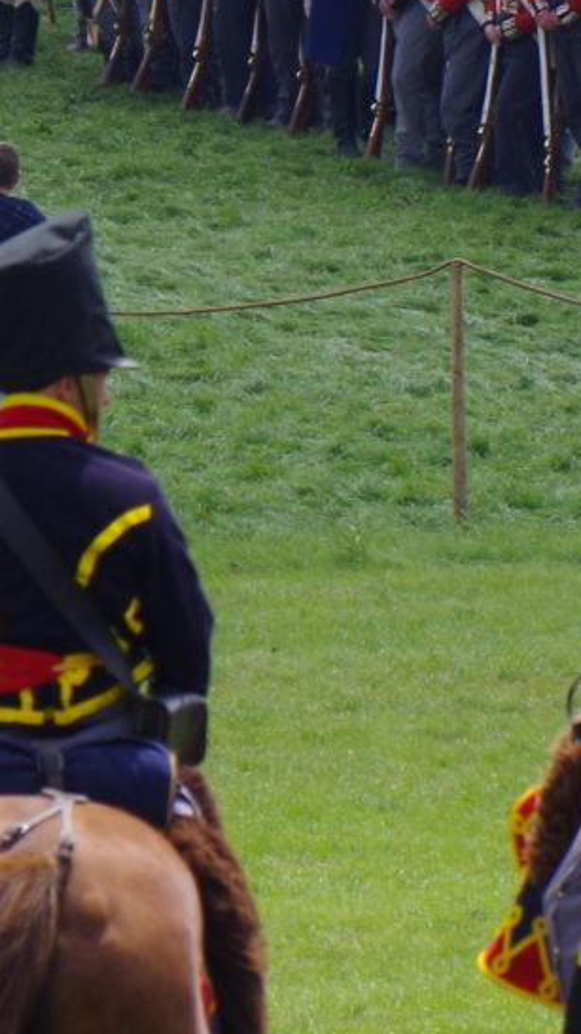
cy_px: 258
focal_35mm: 1176
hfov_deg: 1.0
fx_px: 32218
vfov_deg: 1.8
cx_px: 1241
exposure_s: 1/250
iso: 200
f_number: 10
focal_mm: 200
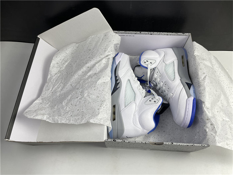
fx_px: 175
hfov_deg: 67.3
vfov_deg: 53.1
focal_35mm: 26
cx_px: 116
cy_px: 88
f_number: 1.6
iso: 40
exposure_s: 1/100
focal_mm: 4.2
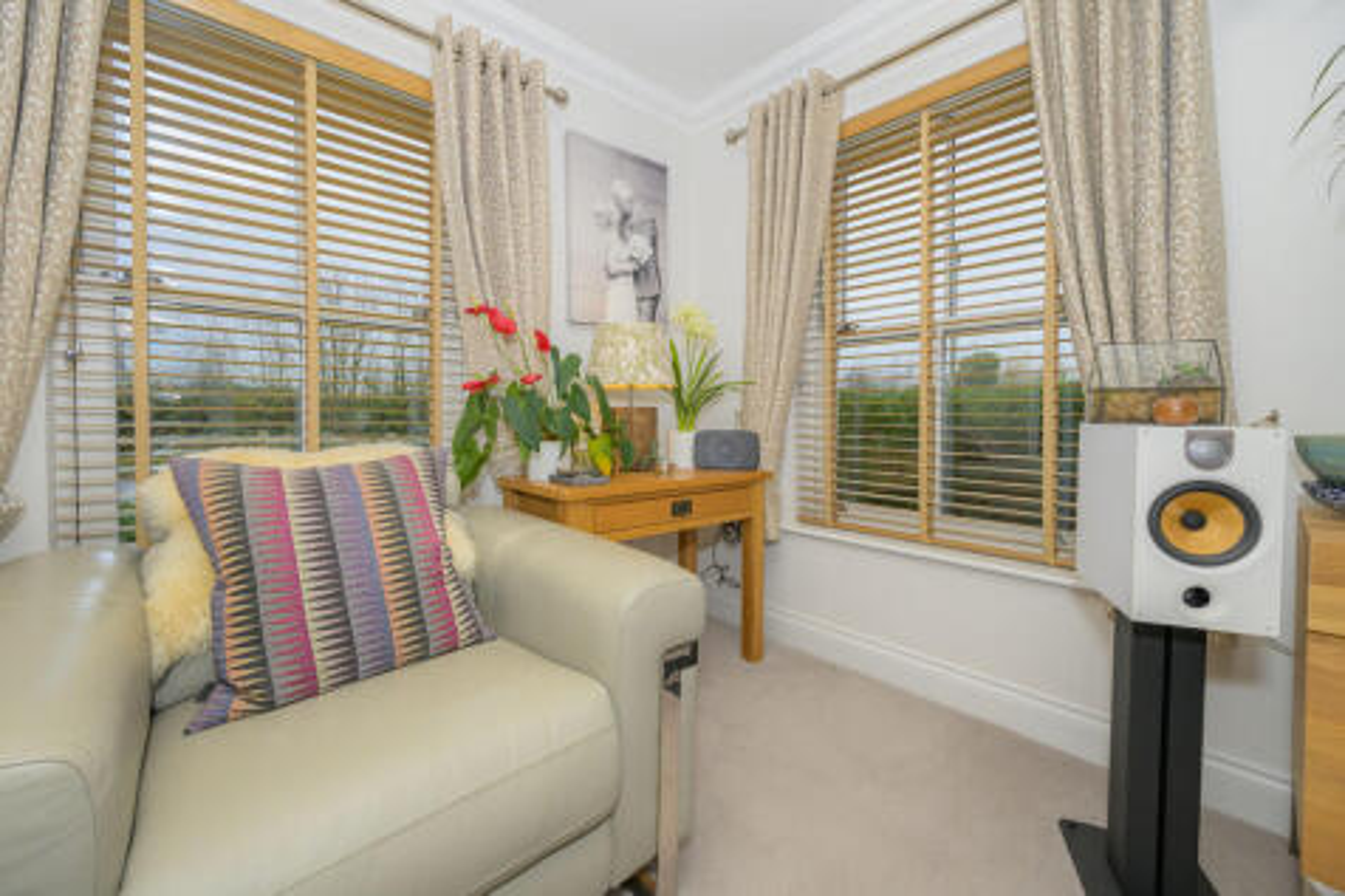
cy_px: 448
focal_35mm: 14
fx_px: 523
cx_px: 672
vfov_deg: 81.2
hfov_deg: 104.3
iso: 500
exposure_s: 1/125
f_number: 7.1
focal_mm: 14
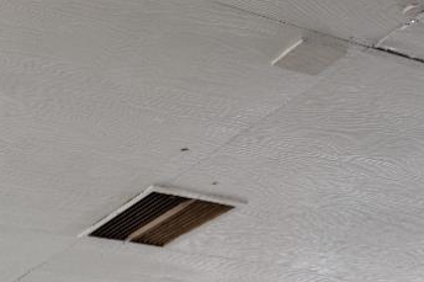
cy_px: 612
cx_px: -177
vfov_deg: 15.8
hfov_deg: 26.1
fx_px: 718
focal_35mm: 61
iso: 250
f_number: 9
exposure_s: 4
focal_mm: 14
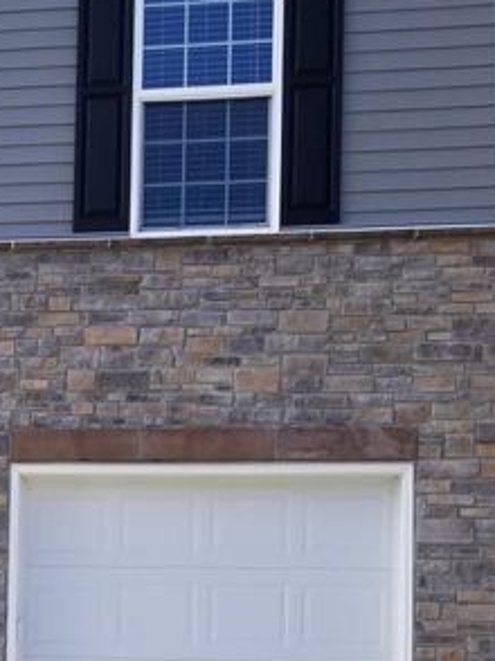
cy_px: 574
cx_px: 25
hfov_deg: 23.9
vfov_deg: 31.4
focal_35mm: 59
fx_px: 1127
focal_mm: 4.3
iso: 50
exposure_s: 1/1024
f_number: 1.7
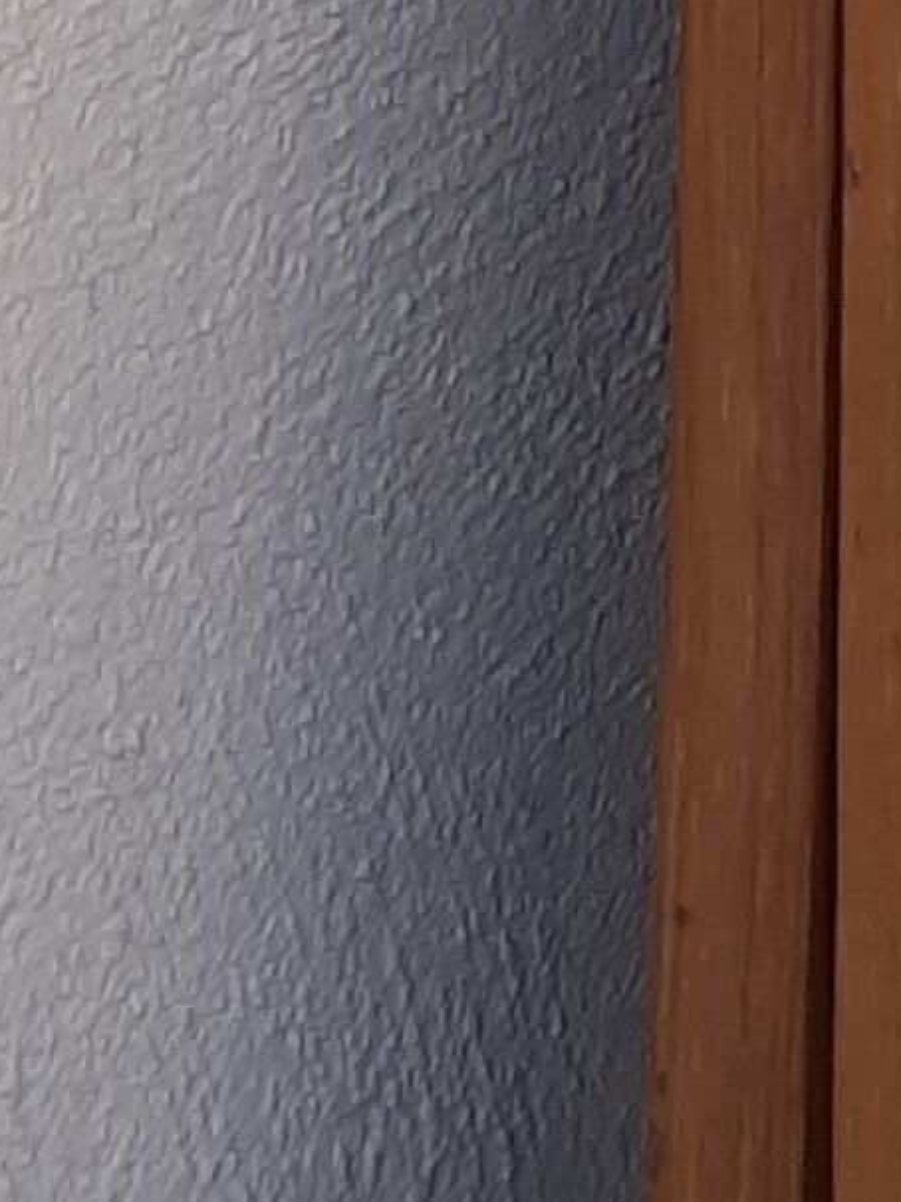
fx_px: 6008
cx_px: 1943
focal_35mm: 173
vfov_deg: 10.6
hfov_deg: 8.1
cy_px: -1055
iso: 40
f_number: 1.7
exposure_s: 1/410
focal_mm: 3.93
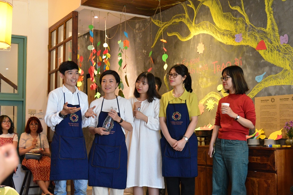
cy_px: 101
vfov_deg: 27.0
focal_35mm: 50
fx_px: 407
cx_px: 148
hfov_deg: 39.6
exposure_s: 1/80
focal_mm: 48
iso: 5000
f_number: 4
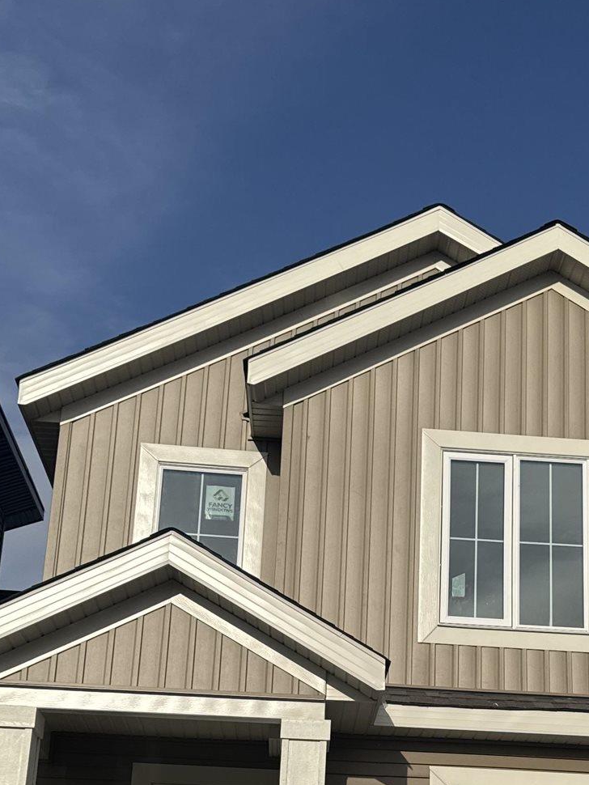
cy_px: 677
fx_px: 1293
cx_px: 433
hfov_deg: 25.4
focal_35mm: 57
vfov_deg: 32.4
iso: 80
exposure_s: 1/12346
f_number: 1.78
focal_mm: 6.76
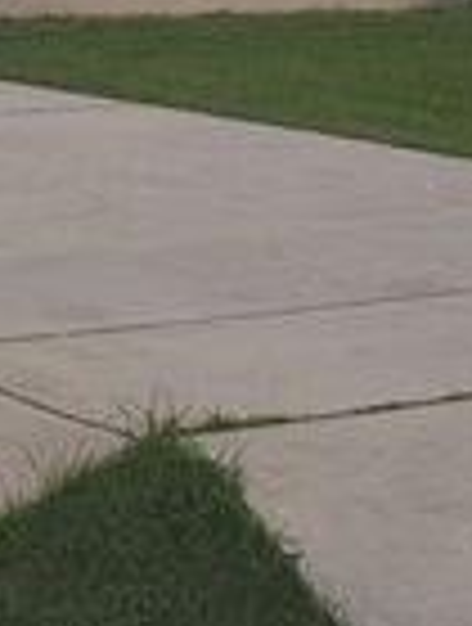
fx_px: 1991
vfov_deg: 17.4
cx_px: -103
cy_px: -2
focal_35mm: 110
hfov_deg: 13.1
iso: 20
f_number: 1.7
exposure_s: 1/120
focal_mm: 6.3
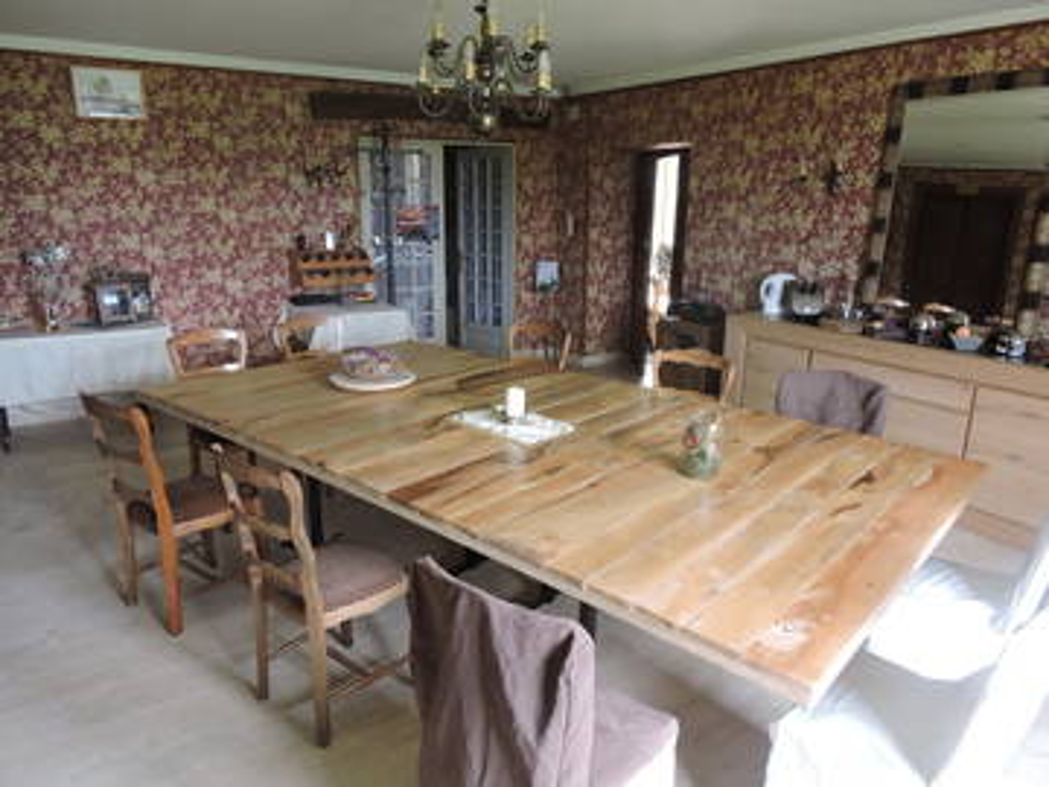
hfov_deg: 71.6
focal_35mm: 24
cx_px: 524
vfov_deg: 56.8
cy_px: 394
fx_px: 727
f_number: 3.3
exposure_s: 1/20
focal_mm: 4.3
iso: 400
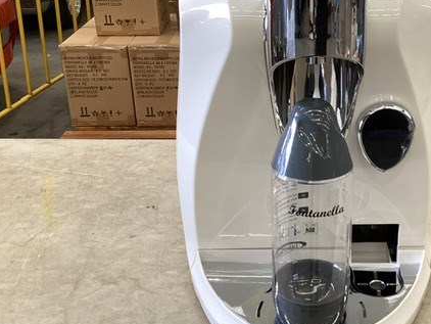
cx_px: 307
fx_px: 586
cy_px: 143
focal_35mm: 47
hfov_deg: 39.6
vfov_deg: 30.9
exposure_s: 1/50
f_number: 2.4
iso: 80
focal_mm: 3.3
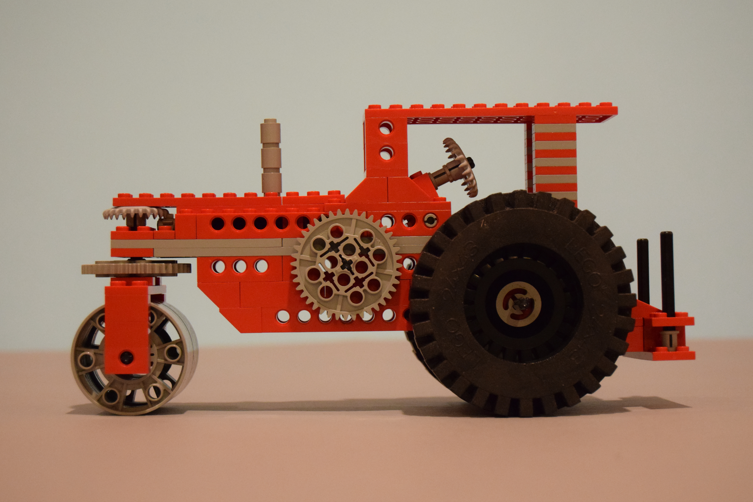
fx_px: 1725
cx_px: 376
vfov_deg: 16.6
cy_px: 251
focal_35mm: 82
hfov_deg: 24.6
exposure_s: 1/60
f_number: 5.6
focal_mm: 55
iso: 3600
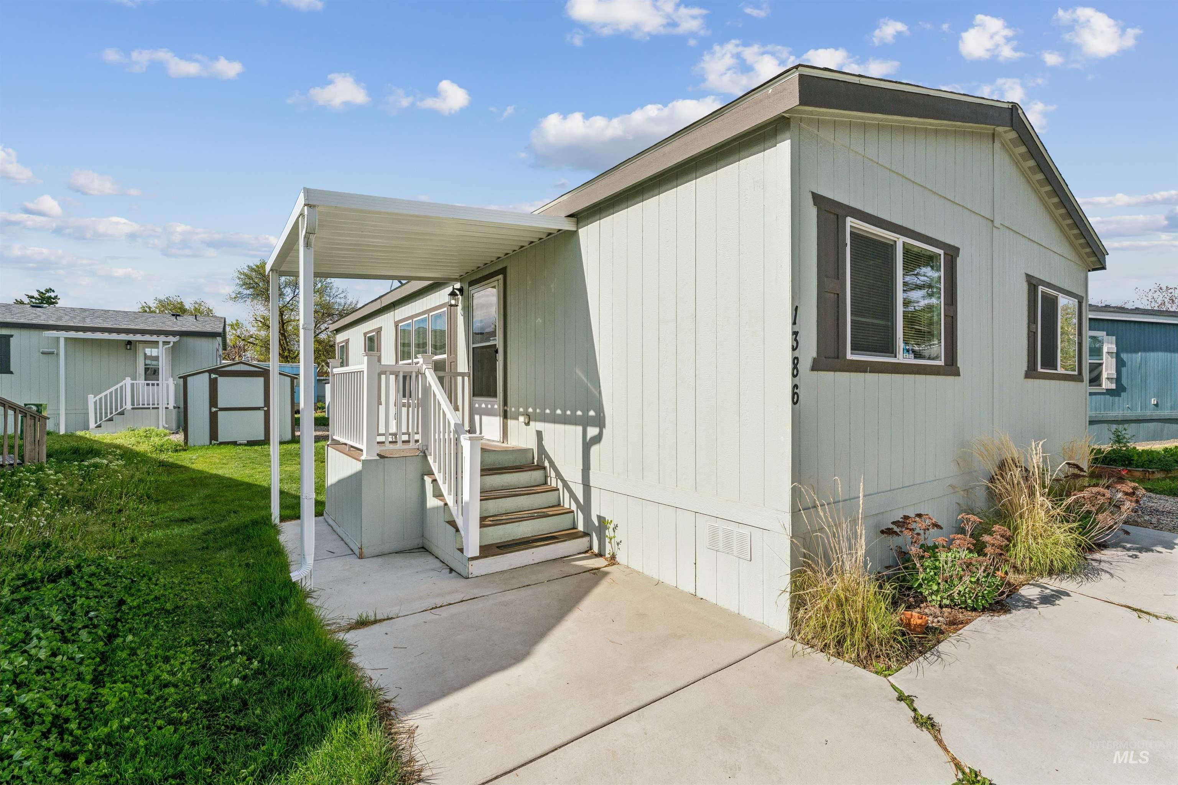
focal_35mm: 16
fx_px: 537
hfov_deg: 95.3
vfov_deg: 72.4
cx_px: 589
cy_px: 392
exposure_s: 1/640
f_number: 13
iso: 400
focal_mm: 16.4
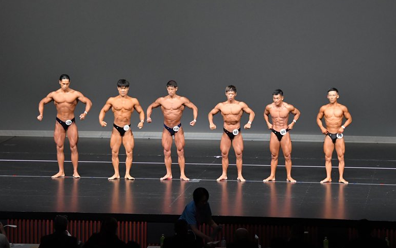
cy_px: 120
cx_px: 199
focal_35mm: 154
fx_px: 1662
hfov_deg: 13.6
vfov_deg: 8.5
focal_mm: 100
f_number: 5.6
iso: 5000
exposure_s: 1/400
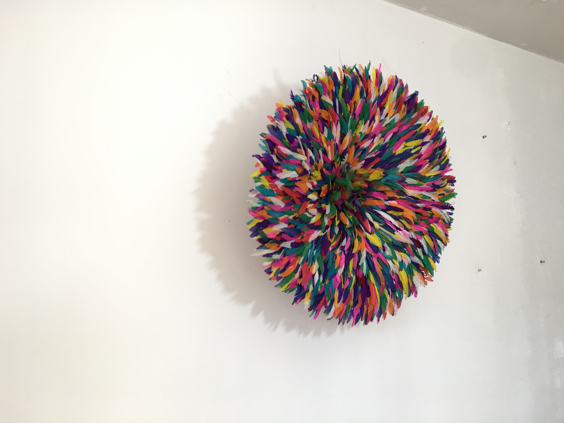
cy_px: 212
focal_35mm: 29
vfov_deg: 48.2
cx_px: 282
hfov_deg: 61.7
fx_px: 472
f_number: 2.2
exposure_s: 1/33
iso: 50
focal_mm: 4.15
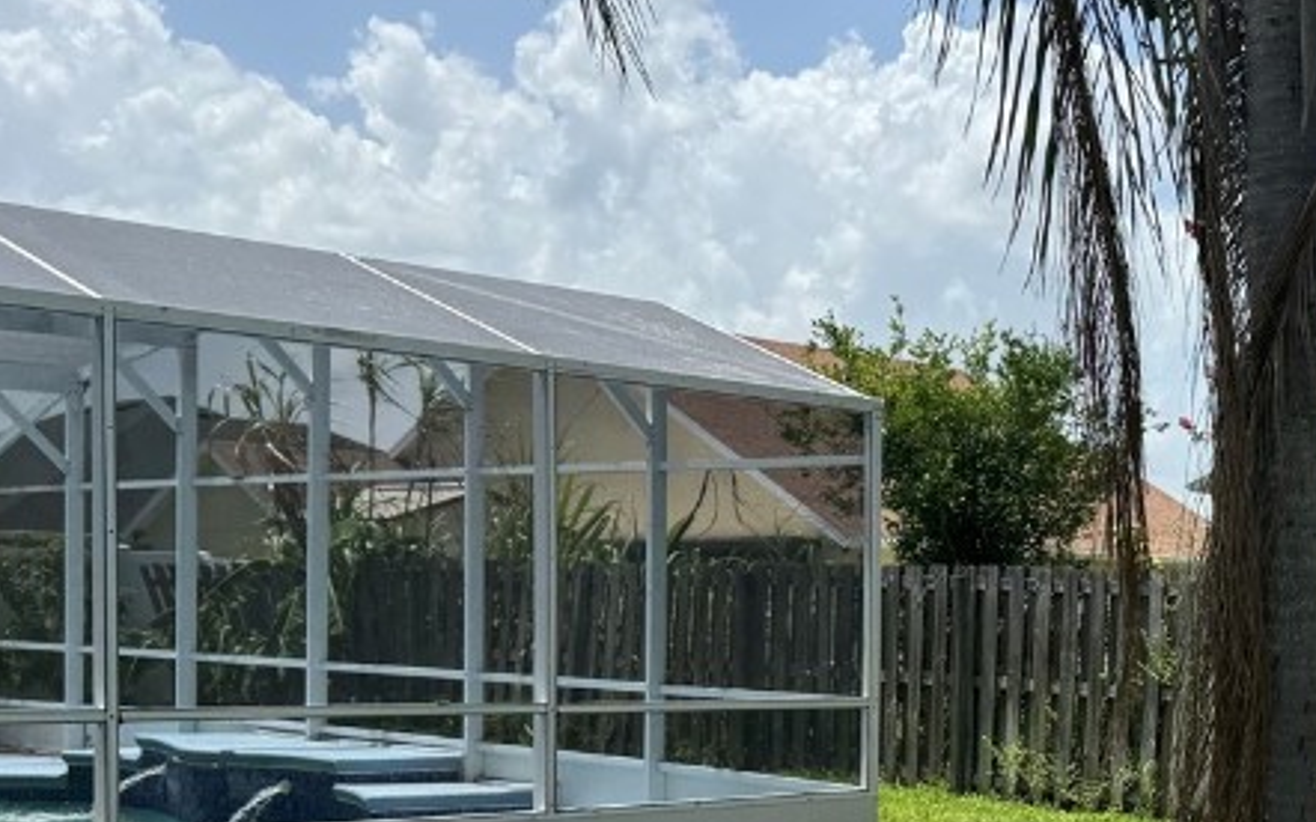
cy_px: 748
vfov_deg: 21.5
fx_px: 2116
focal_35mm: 59
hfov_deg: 32.6
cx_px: 1212
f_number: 1.78
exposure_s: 1/4310
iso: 80
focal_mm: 6.76
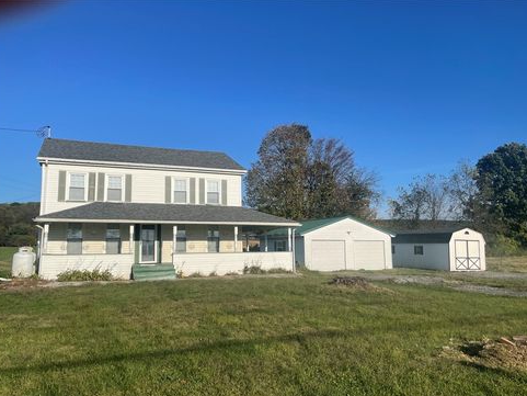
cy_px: 203
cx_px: 262
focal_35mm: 27
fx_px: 411
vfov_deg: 51.4
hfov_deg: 65.3
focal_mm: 4.2
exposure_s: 1/4831
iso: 32
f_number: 1.6
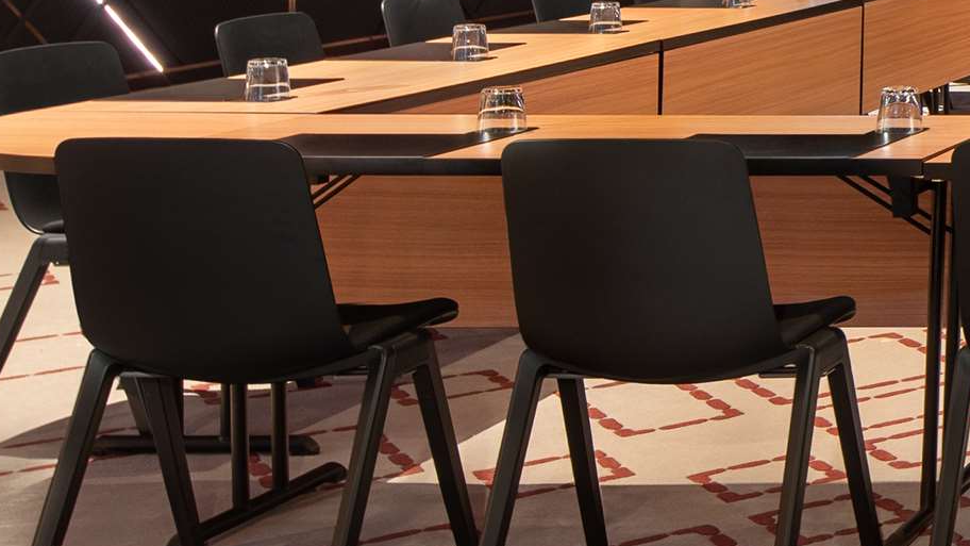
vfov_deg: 14.5
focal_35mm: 75
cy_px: -375
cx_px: 1693
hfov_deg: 20.7
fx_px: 1929
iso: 200
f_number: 8
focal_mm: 17
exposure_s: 6
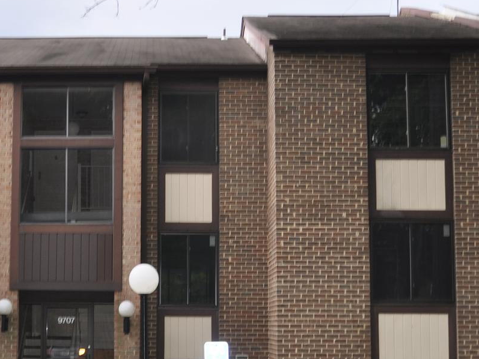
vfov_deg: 19.9
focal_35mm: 74
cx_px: 103
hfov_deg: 25.9
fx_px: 1024
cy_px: 198
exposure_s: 1/200
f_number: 4
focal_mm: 20
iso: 200
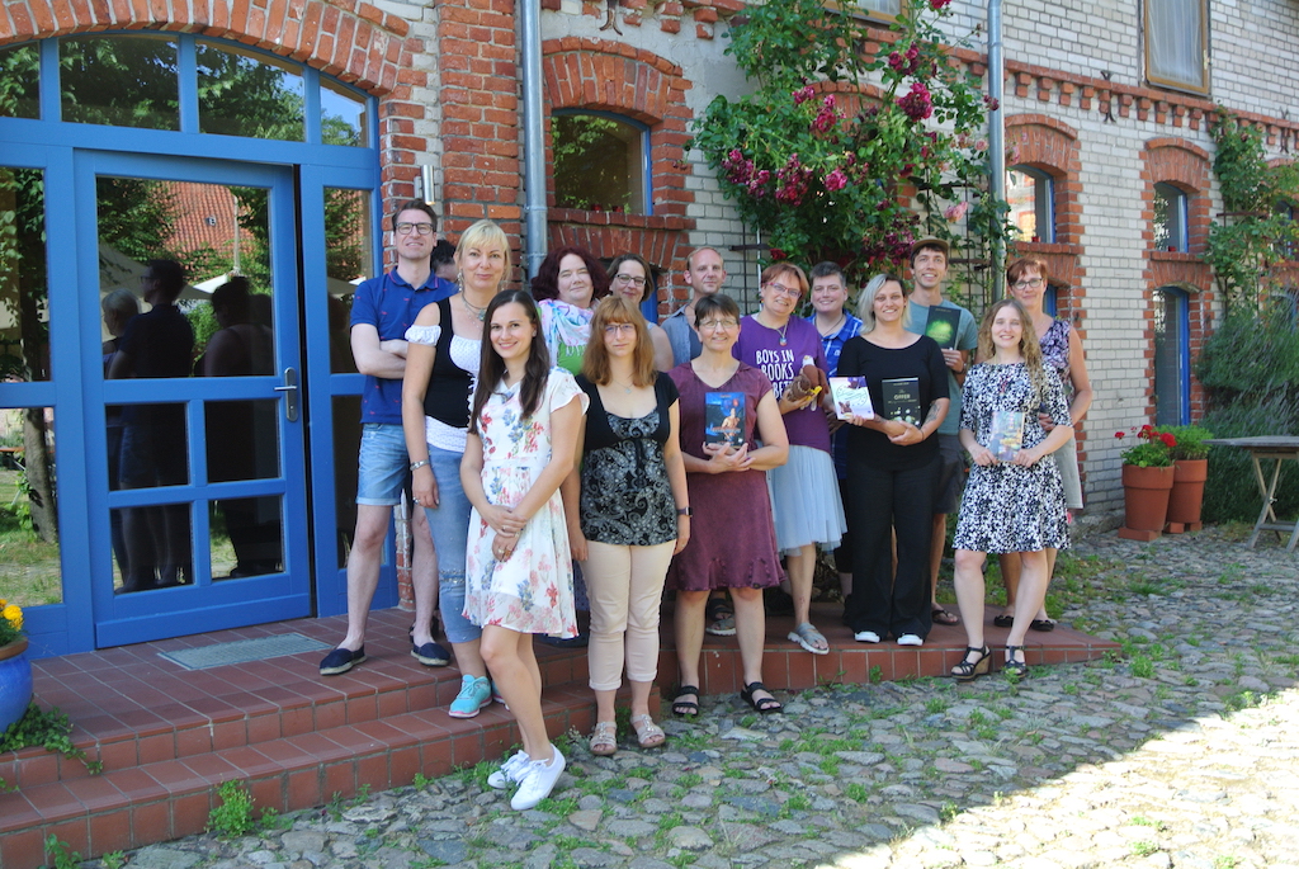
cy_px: 434
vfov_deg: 37.0
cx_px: 650
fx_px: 1300
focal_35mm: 36
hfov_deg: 53.1
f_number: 4
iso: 100
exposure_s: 1/100
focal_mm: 13.6
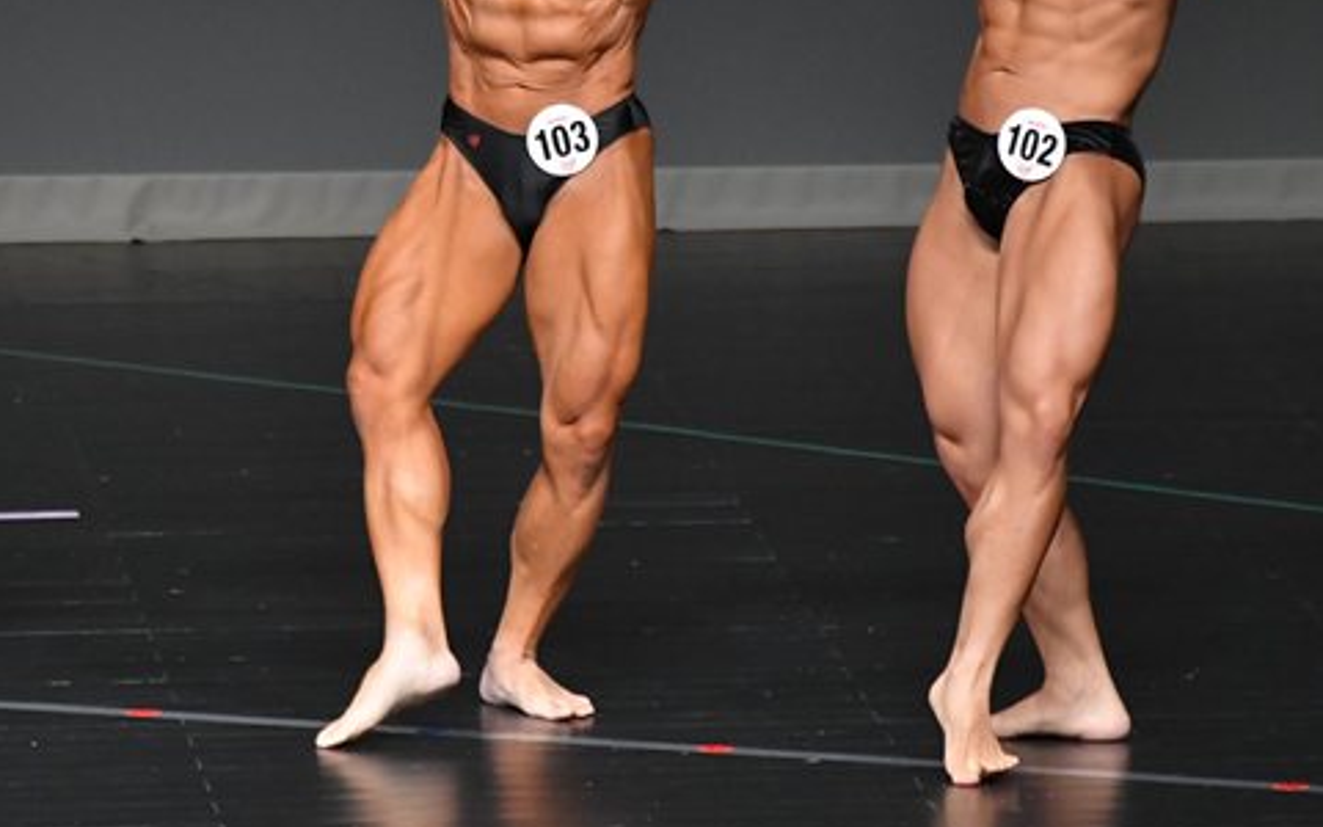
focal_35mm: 567
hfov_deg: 3.7
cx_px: 613
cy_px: 276
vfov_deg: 2.3
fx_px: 20444
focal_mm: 230
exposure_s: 1/400
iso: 4000
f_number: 5.6
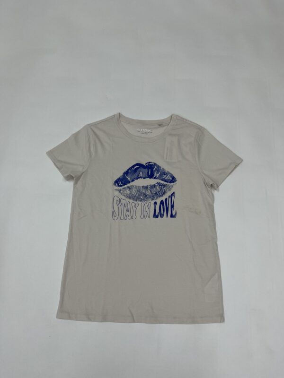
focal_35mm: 26
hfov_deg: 53.1
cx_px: 142
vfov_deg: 67.3
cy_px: 189
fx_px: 284
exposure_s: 1/100
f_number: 1.6
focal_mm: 5.1
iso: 64
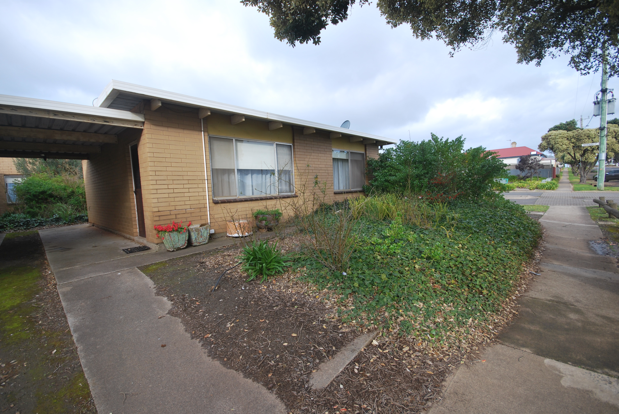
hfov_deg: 100.3
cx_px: 310
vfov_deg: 77.5
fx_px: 258
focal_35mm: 15
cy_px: 207
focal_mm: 10
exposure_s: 1/125
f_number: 5.6
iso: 125
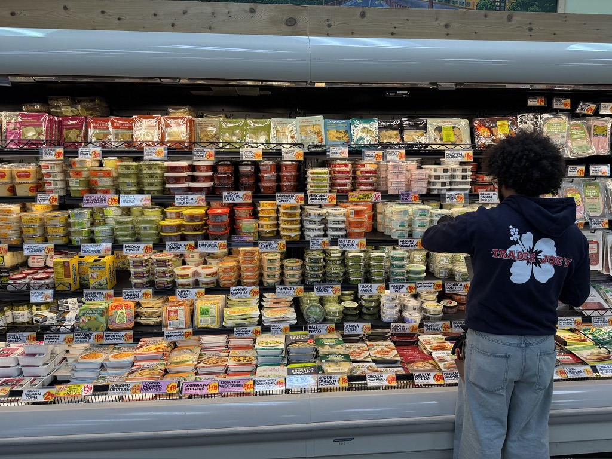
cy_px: 230
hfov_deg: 71.6
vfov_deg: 56.8
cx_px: 306
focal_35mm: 24
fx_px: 424
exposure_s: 1/121
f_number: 1.78
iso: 80
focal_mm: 6.76
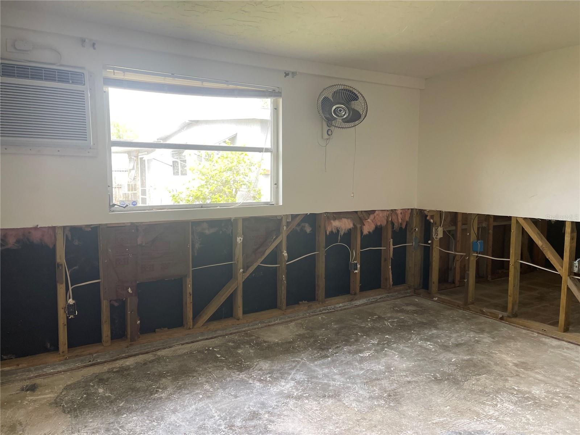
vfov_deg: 54.9
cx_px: 290
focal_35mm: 25
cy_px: 218
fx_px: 419
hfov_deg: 69.4
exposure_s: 1/114
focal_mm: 5.1
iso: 125
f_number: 1.6
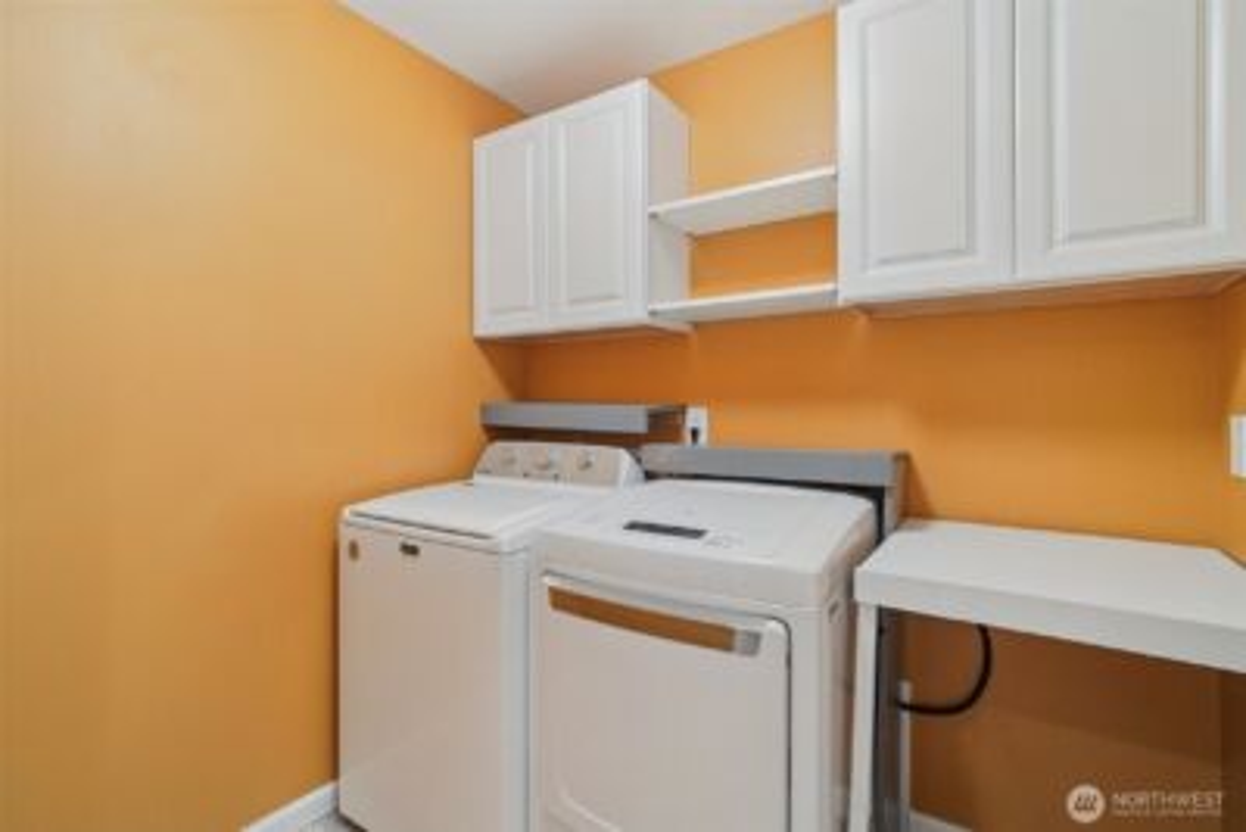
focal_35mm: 16
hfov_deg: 96.7
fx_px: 554
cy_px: 416
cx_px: 623
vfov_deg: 73.8
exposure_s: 1/25
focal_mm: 16
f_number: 8
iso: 1600
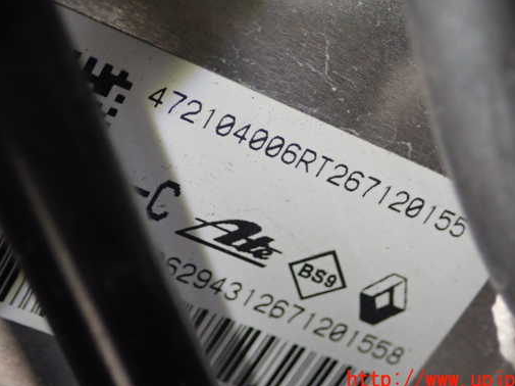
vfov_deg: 16.8
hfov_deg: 22.3
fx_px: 1308
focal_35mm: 88
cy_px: 163
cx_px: 271
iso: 400
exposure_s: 1/80
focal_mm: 13.47
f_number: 4.2
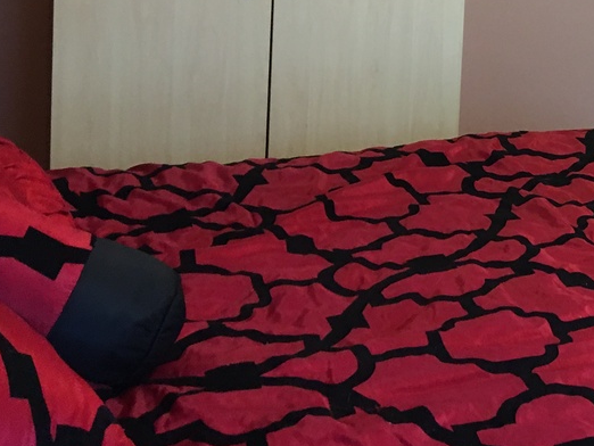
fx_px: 1373
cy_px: -110
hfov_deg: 21.6
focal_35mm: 80
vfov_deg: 17.5
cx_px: 809
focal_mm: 4.15
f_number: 2.2
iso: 50
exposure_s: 1/15
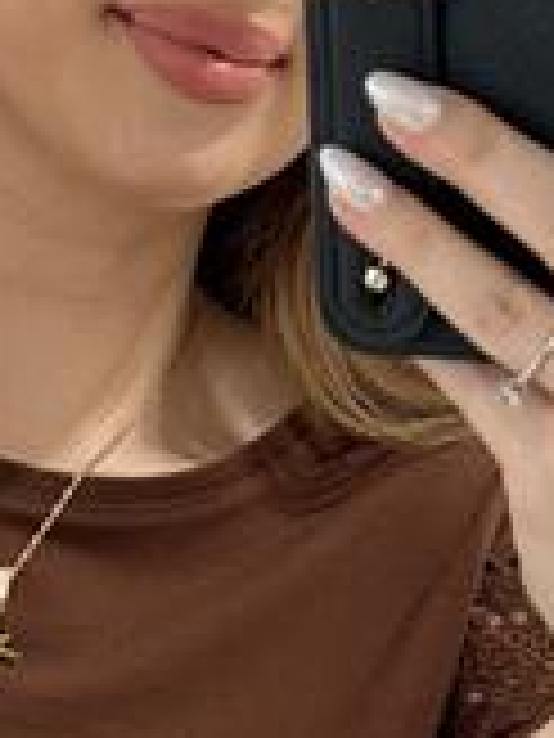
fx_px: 3329
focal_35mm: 156
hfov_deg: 9.3
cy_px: 1100
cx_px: -189
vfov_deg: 12.1
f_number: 1.78
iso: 64
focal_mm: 6.76
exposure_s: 1/121
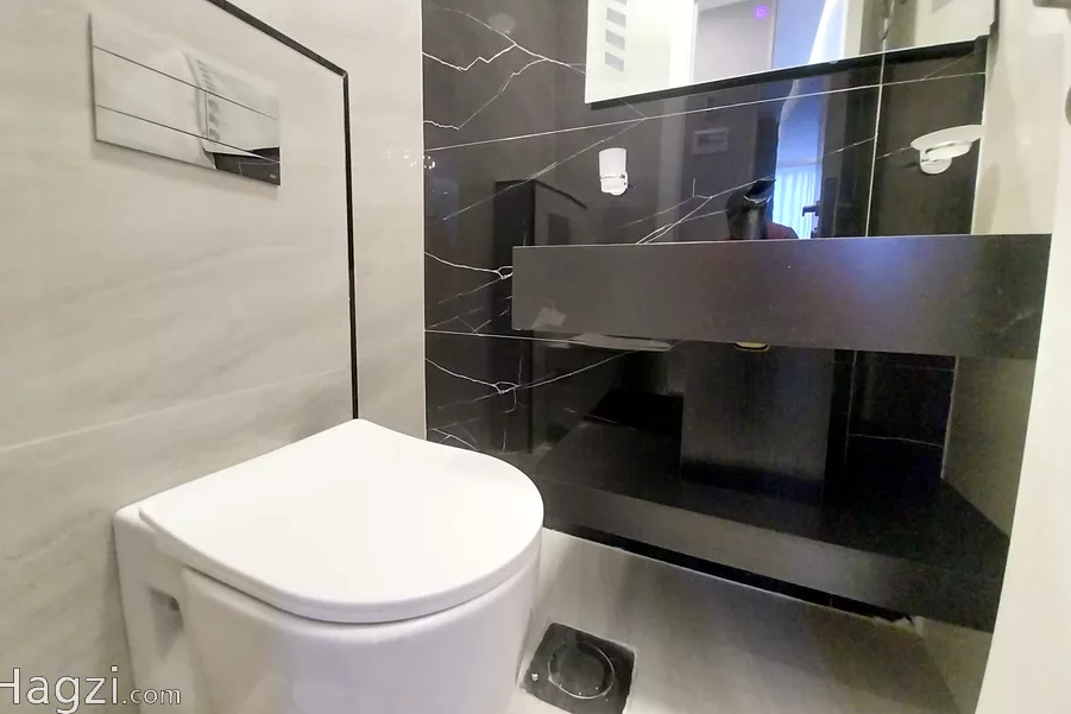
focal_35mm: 14
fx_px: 417
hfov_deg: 104.2
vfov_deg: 81.0
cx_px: 522
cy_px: 323
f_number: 2.2
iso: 200
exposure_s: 1/25
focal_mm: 1.3
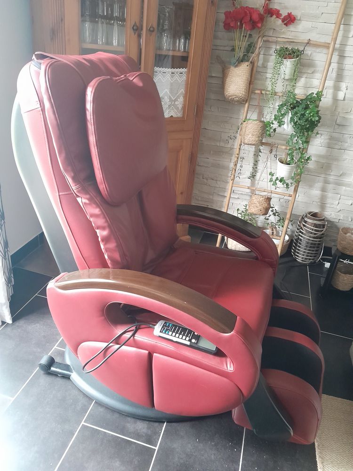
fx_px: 367
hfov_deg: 51.4
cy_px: 236
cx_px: 176
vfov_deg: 65.3
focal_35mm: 27
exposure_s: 1/25
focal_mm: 4
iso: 640
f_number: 1.8
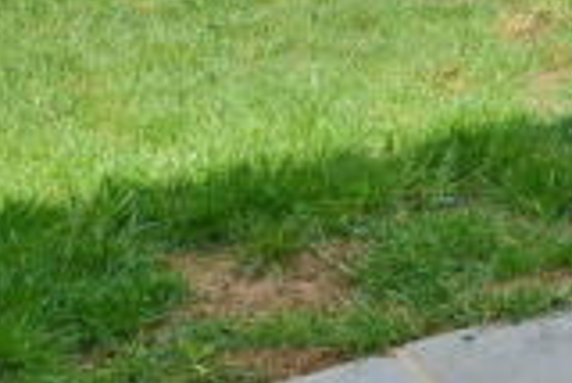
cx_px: 940
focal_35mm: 96
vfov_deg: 12.6
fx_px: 1527
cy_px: -369
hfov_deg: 18.1
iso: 140
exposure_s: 1/250
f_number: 8
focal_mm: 10
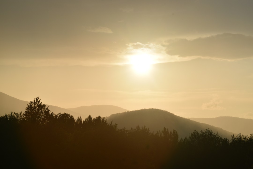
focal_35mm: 82
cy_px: 84
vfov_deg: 16.6
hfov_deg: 24.6
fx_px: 580
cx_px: 126
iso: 100
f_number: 16
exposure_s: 1/200
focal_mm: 55
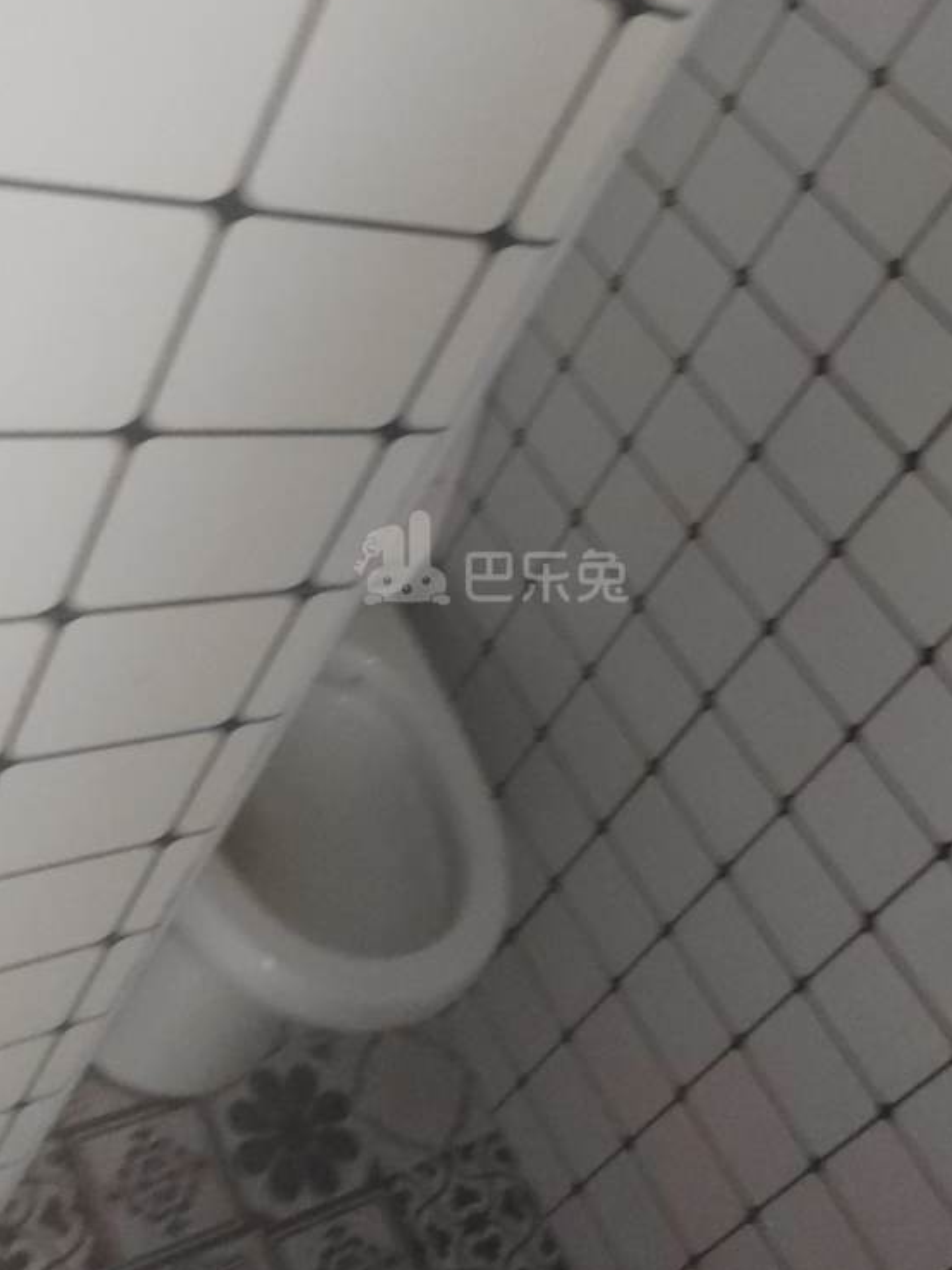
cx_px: 491
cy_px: 559
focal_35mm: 39
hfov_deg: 36.8
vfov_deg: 47.8
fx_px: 1431
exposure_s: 1/33
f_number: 1.8
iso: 10000
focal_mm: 6.14
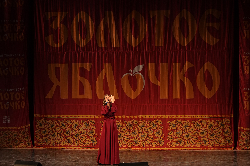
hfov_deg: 19.5
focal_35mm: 105
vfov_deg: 13.0
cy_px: 83
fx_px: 729
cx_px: 125
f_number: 2.8
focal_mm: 70
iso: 1000
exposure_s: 1/250
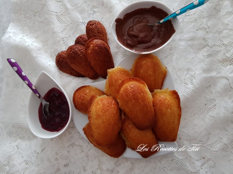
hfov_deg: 67.3
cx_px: 116
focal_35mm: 26
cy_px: 87
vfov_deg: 53.1
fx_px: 175
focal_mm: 4.2
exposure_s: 1/10
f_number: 1.7
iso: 250
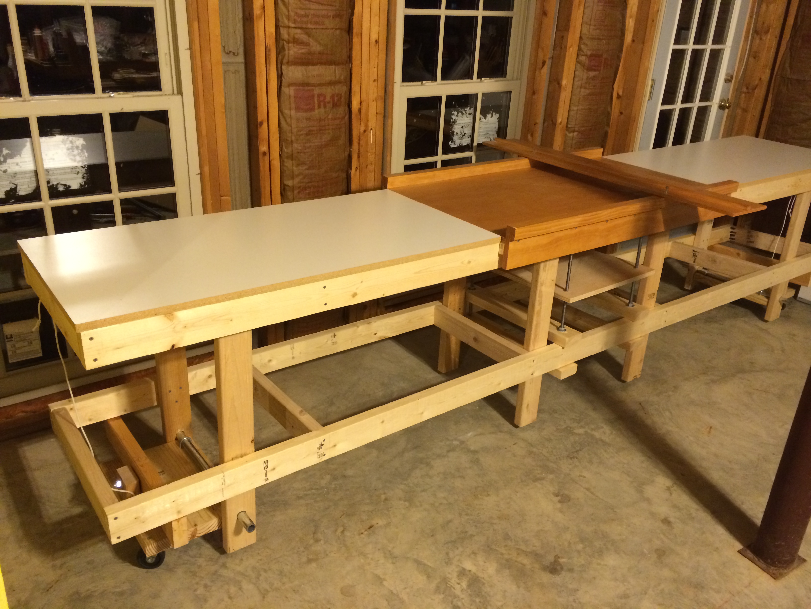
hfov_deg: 60.0
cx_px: 406
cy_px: 304
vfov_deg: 46.8
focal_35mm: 30
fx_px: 703
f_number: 2.2
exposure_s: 1/20
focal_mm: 4.12
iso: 320
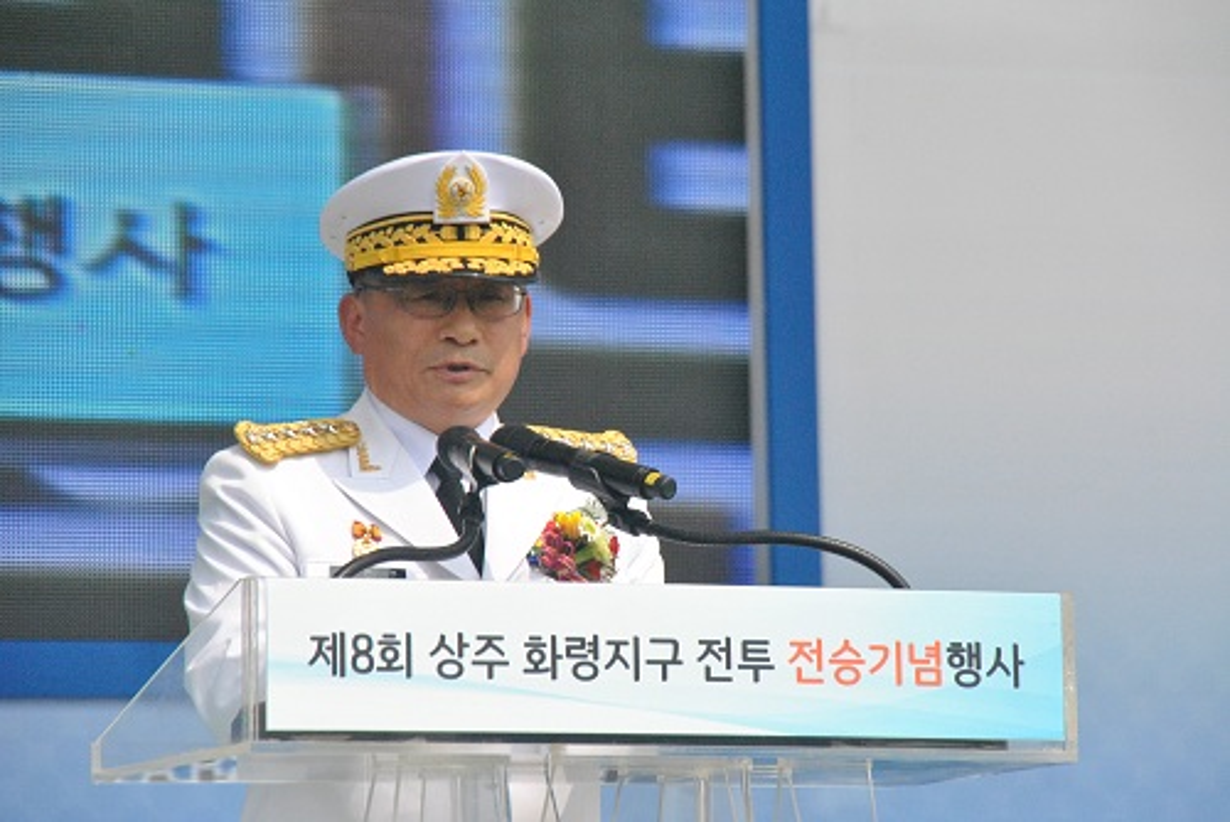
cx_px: 615
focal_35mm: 300
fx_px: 10256
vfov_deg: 4.6
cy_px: 411
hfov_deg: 6.9
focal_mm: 200
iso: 1600
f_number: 9
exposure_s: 1/4000
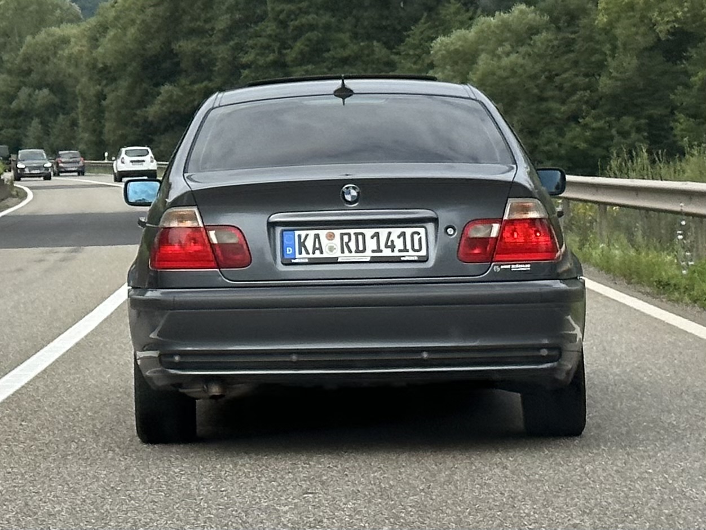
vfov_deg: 30.3
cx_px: 353
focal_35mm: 48
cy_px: 265
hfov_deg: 39.7
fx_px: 979
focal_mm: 6.86
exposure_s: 1/2809
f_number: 1.78
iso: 64
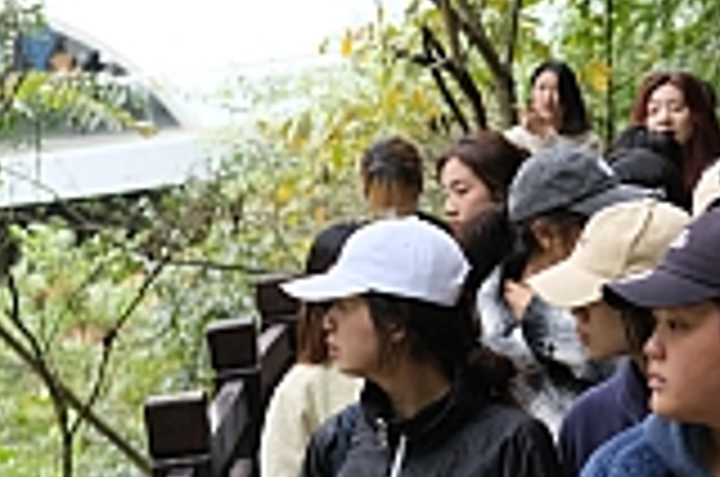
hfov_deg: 12.2
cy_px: 209
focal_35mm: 166
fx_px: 3313
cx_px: 747
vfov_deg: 8.2
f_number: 2.8
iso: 320
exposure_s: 1/85
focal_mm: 35
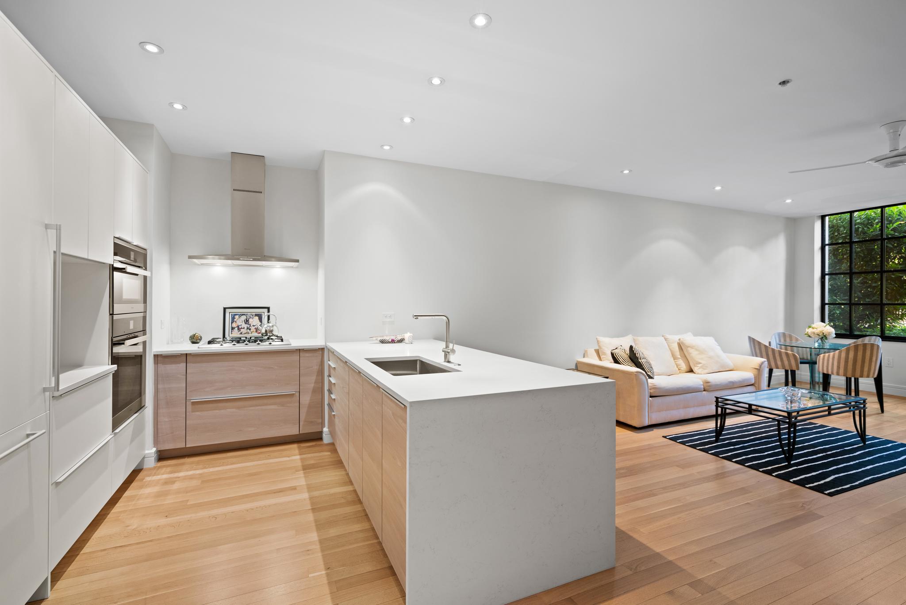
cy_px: 302
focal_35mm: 16
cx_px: 453
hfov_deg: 96.7
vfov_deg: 73.8
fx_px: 403
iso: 640
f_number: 4
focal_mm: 16
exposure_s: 1/4
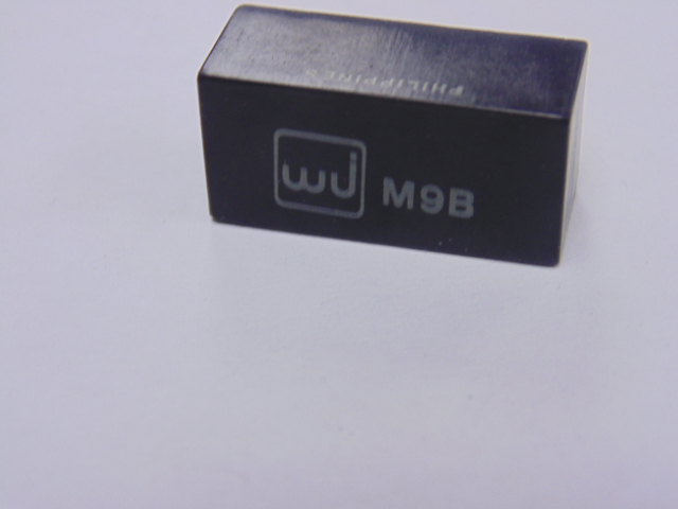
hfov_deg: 24.7
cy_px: 254
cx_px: 339
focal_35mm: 79
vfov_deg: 18.7
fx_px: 1547
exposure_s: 1/30
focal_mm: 14.1
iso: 160
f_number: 4.3
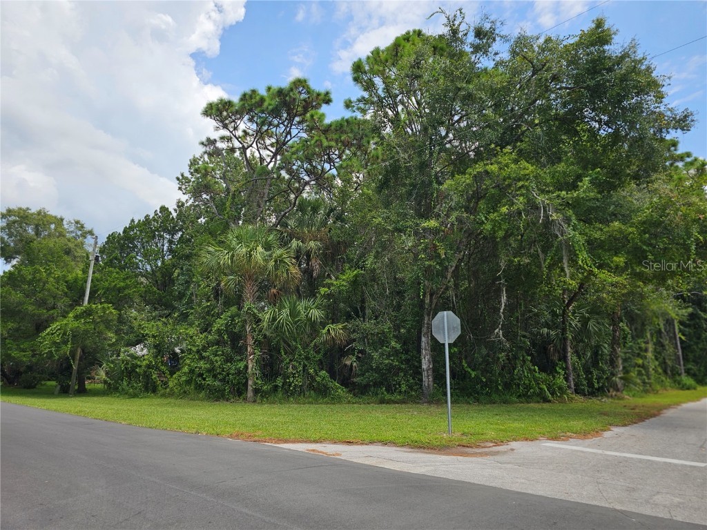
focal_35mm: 23
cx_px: 354
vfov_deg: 58.9
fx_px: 470
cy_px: 265
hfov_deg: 73.9
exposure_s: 1/619
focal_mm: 6.3
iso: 10
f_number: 1.7
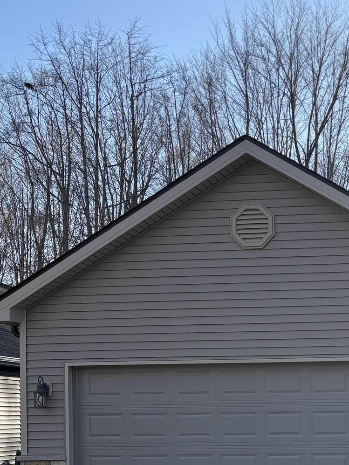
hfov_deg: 23.2
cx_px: 369
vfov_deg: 30.9
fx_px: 806
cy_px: 410
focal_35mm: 60
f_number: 1.6
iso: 64
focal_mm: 5.96
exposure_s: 1/1799
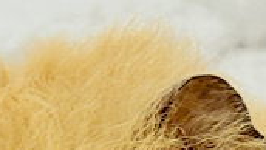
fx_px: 1489
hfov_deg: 10.2
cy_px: 346
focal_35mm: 211
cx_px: 108
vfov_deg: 5.6
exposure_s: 1/100
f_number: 1.6
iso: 50
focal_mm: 5.96
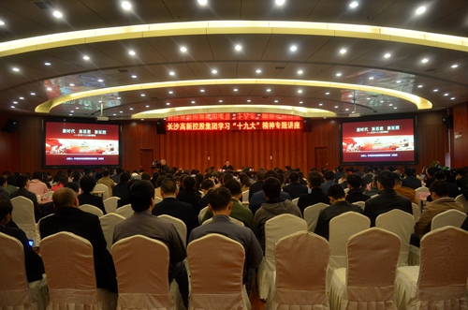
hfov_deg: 67.5
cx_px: 234
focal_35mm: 27
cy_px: 155
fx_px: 350
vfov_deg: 47.7
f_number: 3.5
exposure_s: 1/40
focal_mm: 18
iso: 800
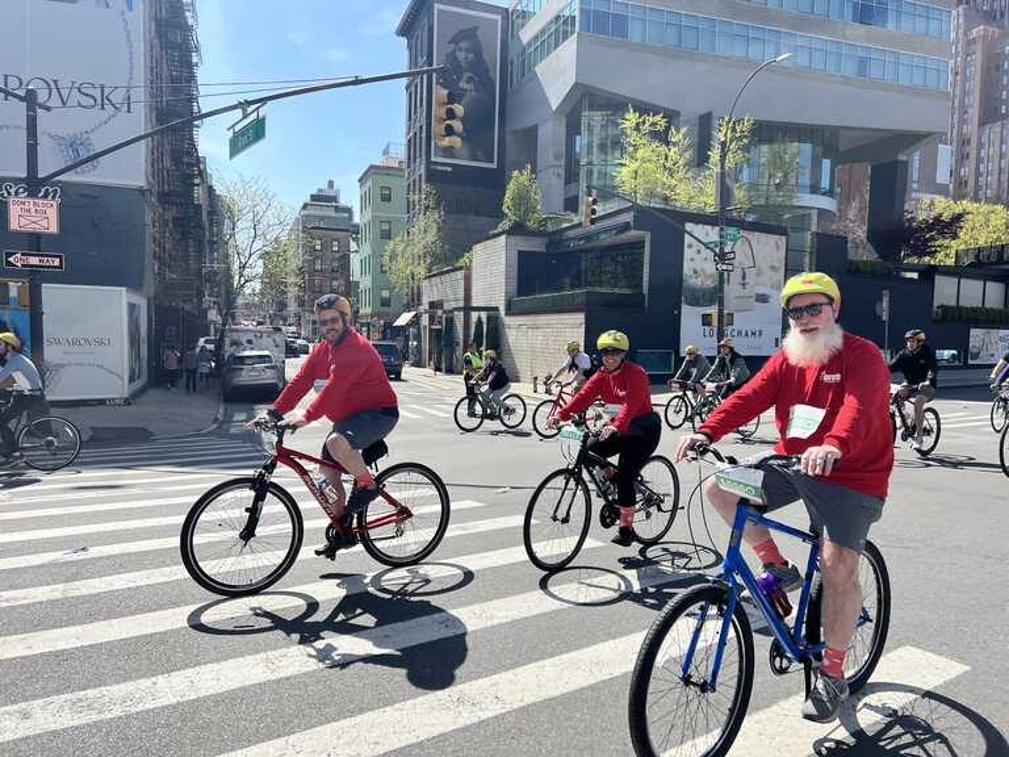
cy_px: 378
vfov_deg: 53.1
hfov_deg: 67.3
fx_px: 758
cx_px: 504
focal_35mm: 26
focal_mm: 5.7
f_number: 1.5
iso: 50
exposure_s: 1/2994
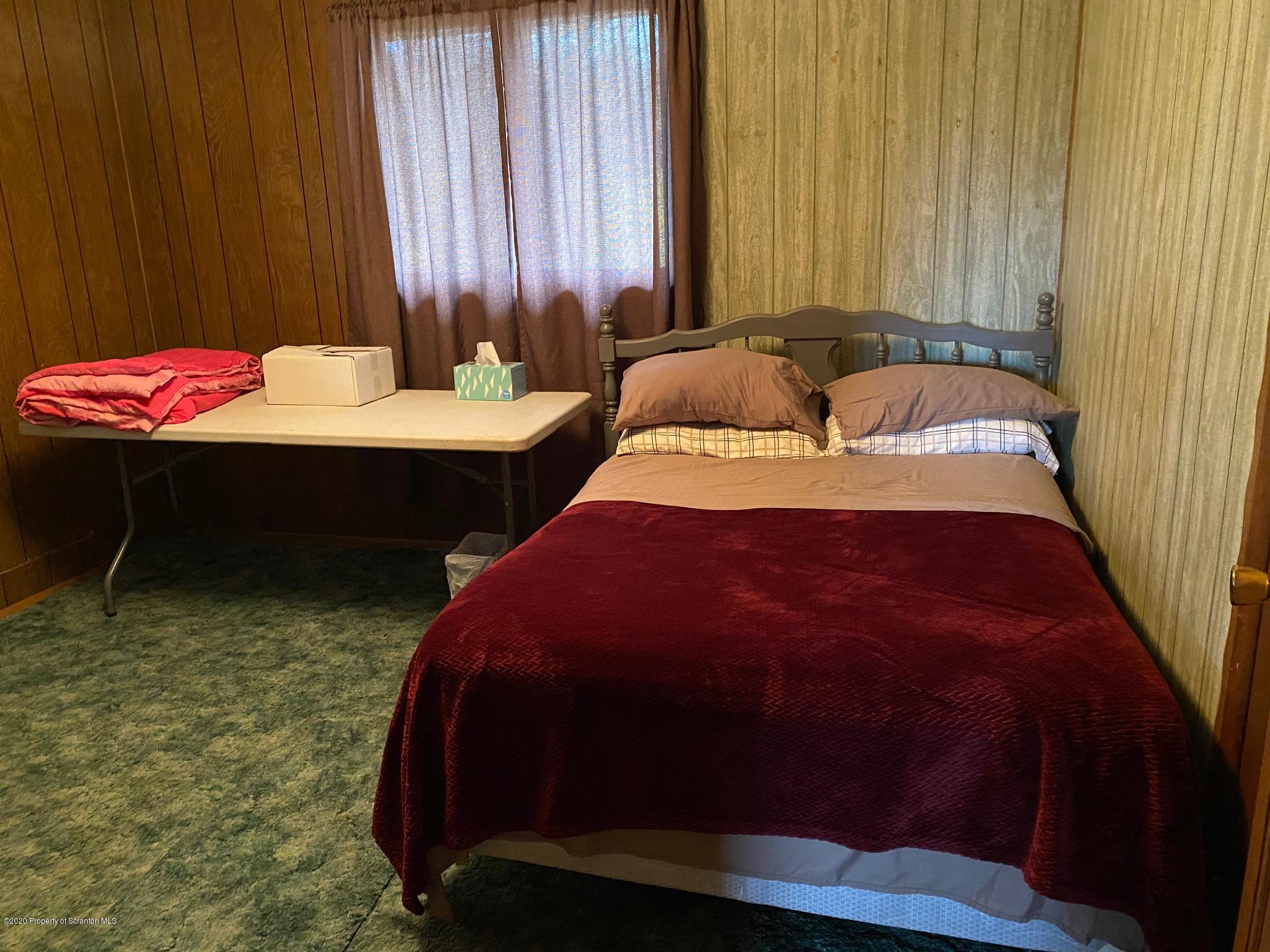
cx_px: 635
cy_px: 476
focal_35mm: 26
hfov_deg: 67.3
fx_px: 954
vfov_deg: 53.1
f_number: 1.8
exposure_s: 1/30
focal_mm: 4.25
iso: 800
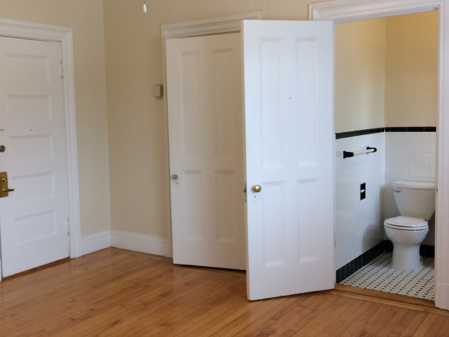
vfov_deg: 35.1
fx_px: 532
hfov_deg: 44.9
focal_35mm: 41
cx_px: 141
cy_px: 155
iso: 40
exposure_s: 1/40
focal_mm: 4.15
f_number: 2.2
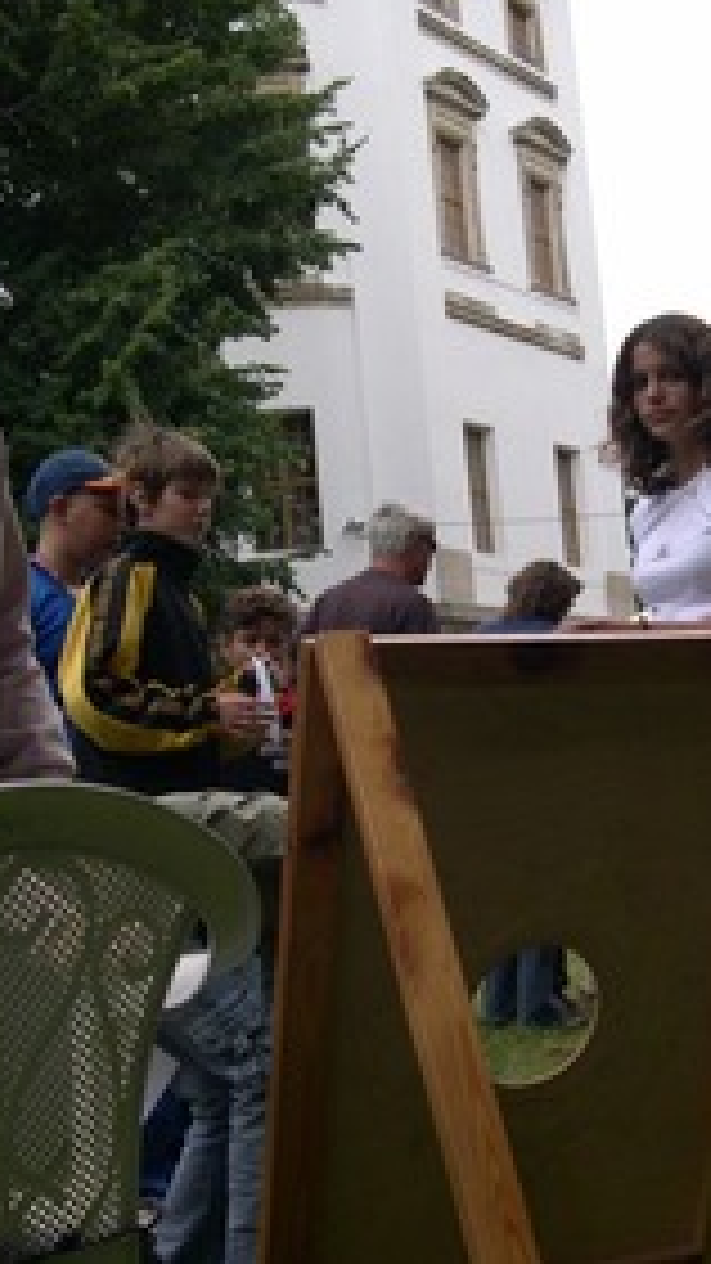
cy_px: 598
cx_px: 410
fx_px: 1978
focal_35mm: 59
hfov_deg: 20.4
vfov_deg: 35.4
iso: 100
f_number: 2.8
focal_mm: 8
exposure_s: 1/502
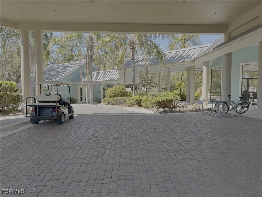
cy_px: 98
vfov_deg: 56.8
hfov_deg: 71.6
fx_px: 182
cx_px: 131
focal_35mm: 24
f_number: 1.78
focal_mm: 6.76
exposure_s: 1/1285
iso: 80
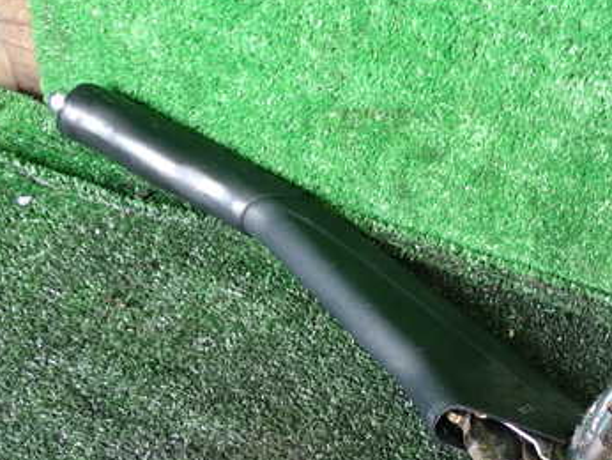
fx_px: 920
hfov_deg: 35.2
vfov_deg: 28.0
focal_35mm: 52
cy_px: 290
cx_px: 522
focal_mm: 5.4
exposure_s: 1/60
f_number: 2.3
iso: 200
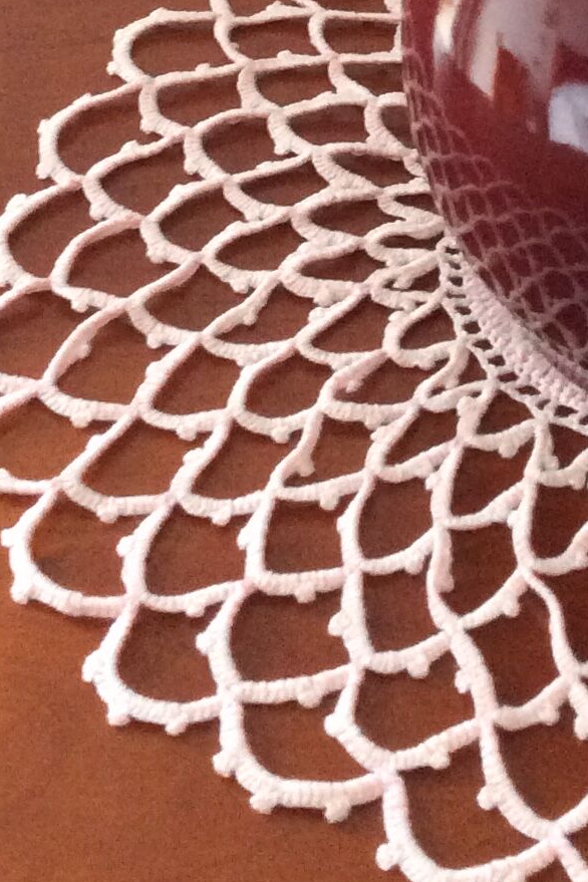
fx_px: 2401
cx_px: 662
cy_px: -164
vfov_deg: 19.6
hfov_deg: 13.6
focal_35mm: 98
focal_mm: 3.3
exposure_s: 1/25
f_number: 2.4
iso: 200
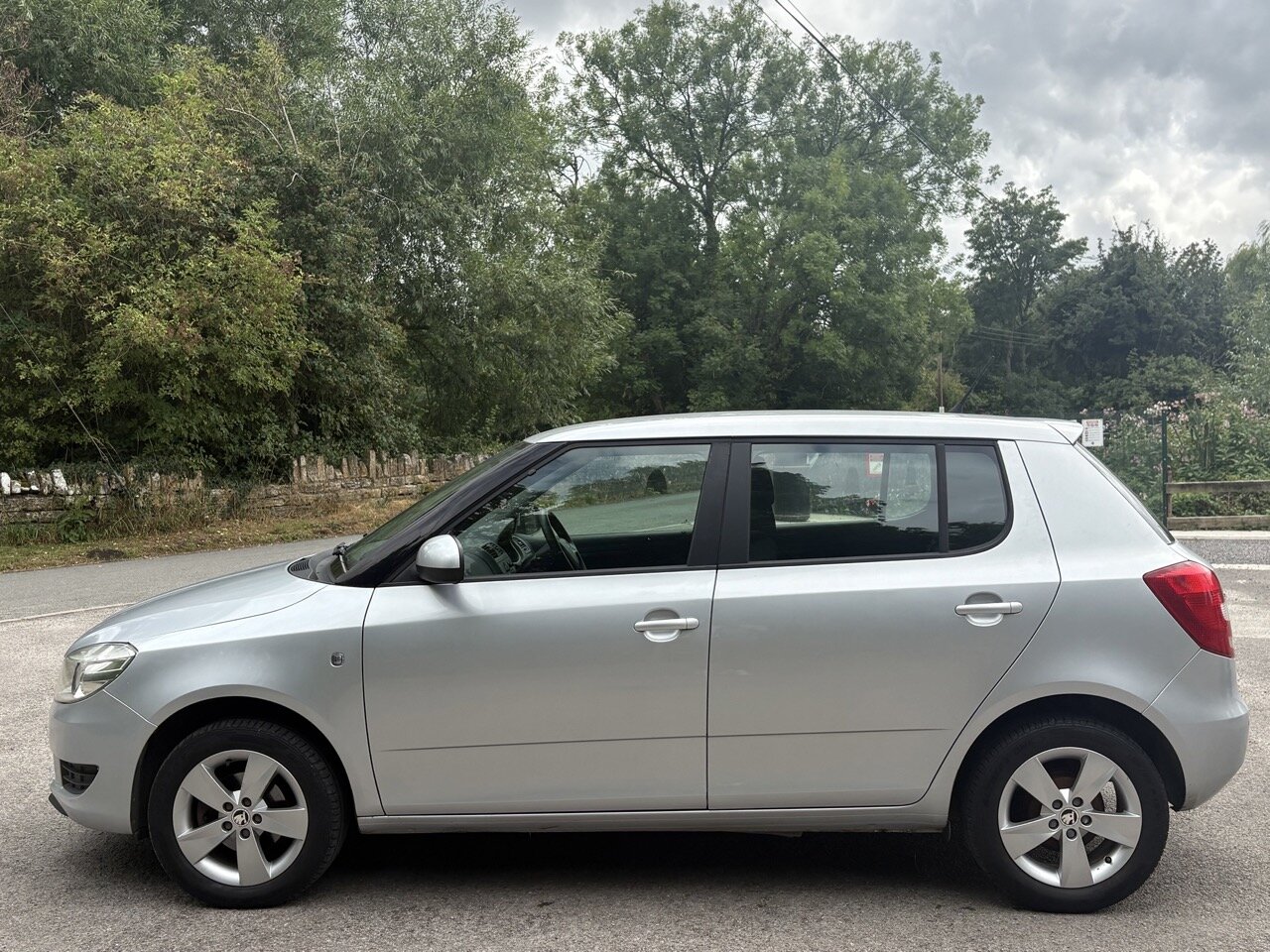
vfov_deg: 53.1
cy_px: 476
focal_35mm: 26
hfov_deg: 67.3
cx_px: 635
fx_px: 954
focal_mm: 5.96
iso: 64
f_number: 1.6
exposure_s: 1/2639
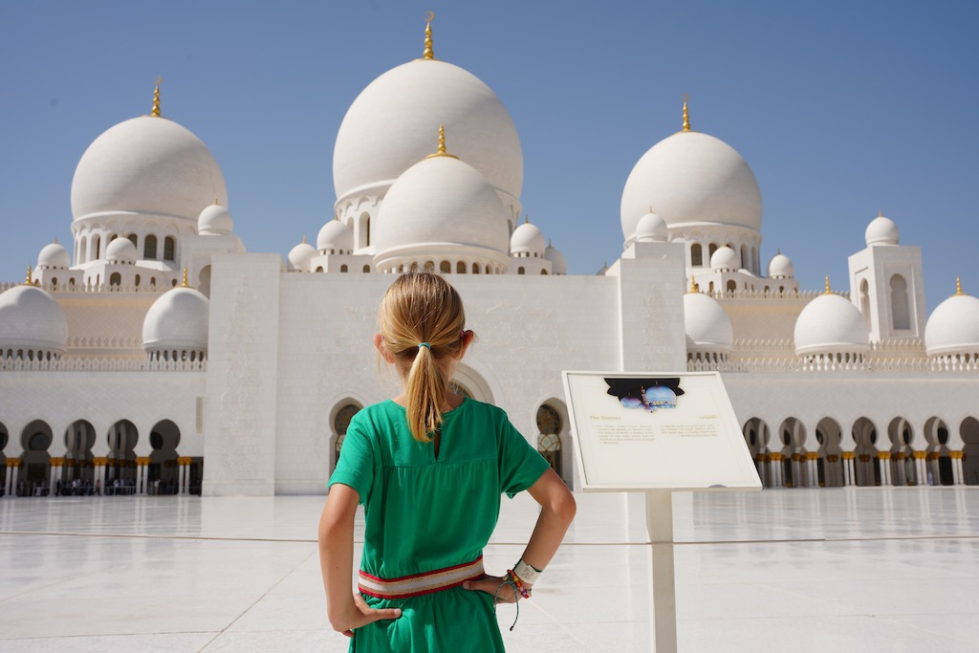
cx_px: 490
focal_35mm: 35
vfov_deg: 37.9
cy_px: 326
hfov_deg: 54.4
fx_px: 952
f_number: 10
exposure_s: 1/320
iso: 100
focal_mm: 35
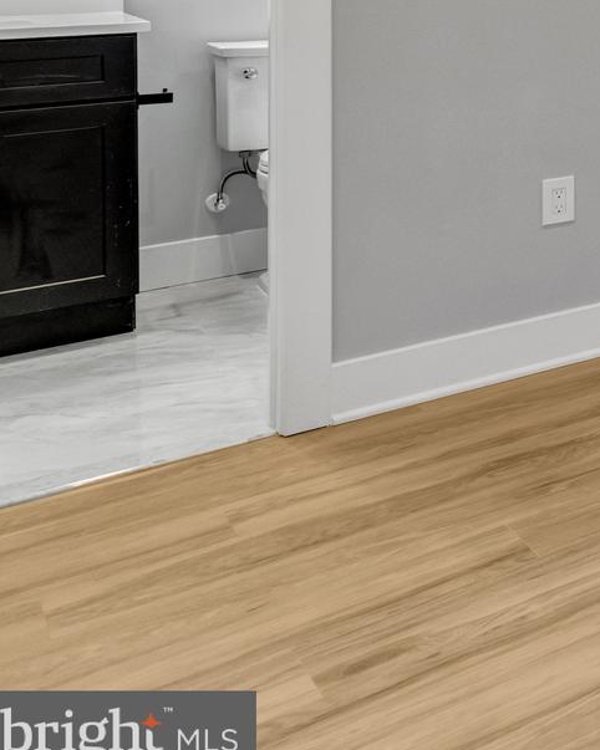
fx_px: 1133
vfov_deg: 32.4
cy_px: -68
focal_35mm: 51
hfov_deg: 17.9
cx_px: 1255
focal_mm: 16
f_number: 8
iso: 1250
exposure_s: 1/30
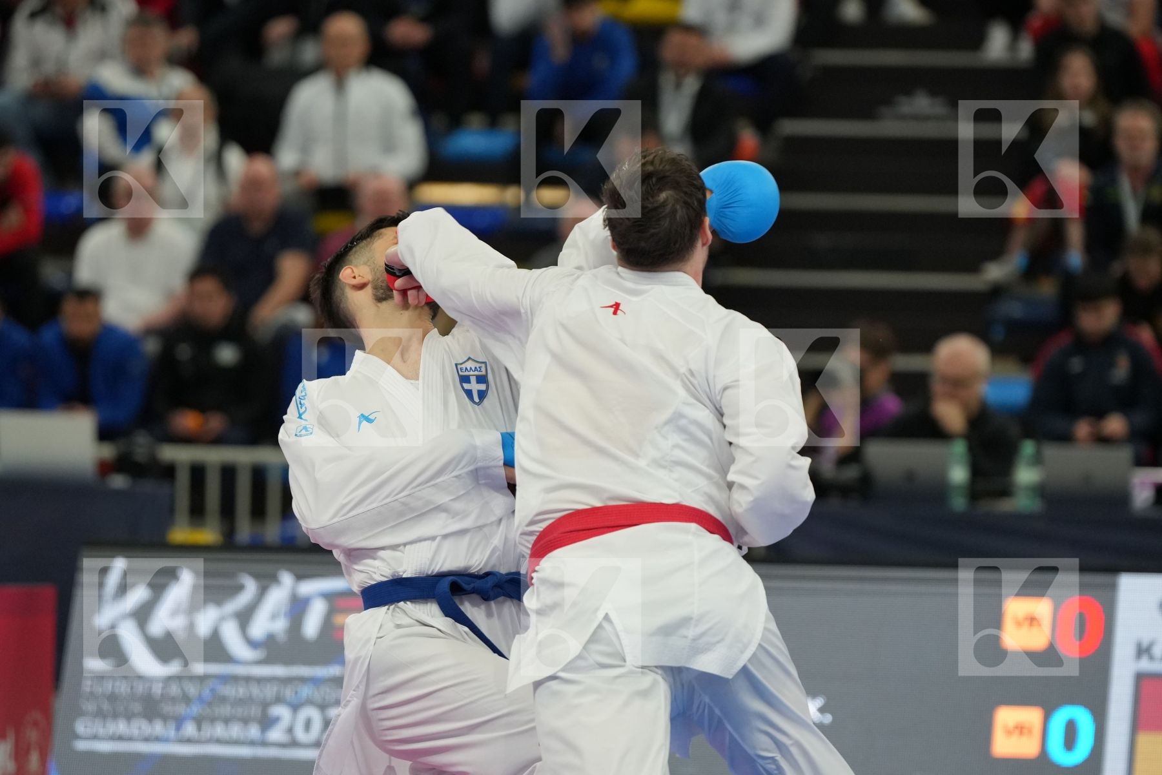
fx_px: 7585
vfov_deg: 5.8
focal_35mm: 235
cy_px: 388
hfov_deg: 8.8
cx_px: 581
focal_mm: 157
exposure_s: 1/1000
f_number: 2.8
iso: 2000
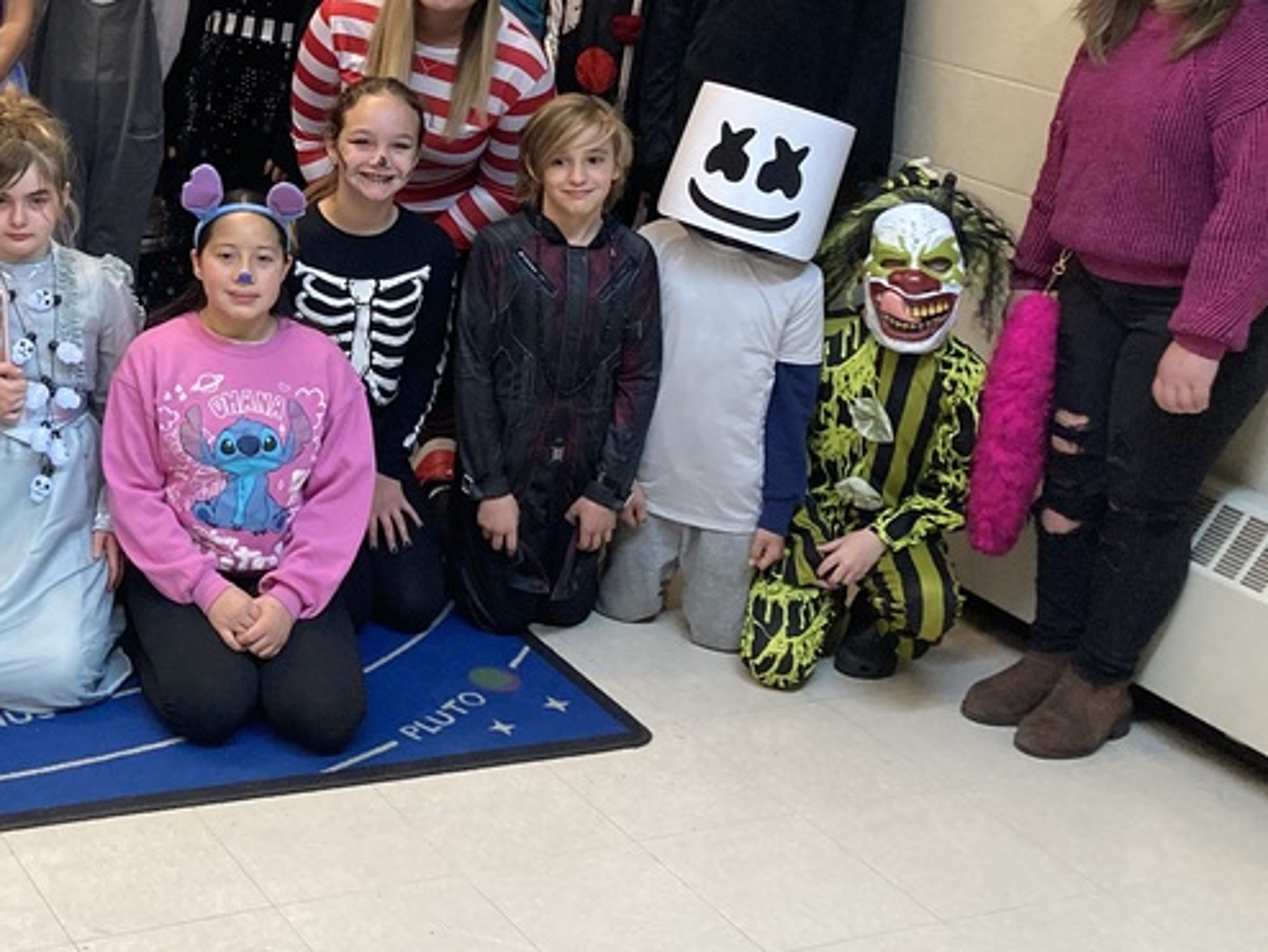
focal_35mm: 58
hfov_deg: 31.1
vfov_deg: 24.9
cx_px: 39
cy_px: 200
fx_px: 2126
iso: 160
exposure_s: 1/60
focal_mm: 3.99
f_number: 1.8
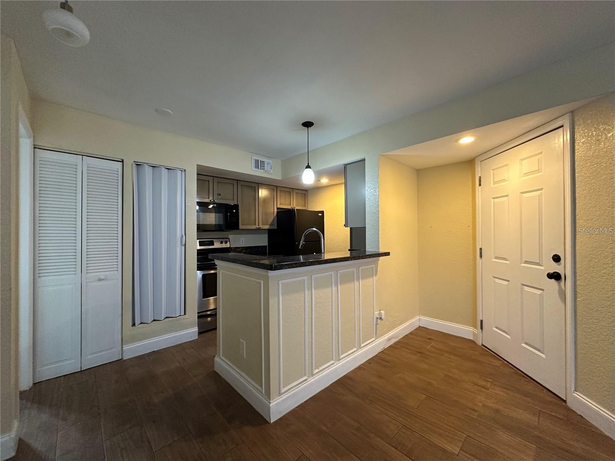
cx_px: 308
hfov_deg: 102.1
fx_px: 249
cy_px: 230
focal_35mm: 14
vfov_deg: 85.7
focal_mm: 2.22
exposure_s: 1/60
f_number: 2.2
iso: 400
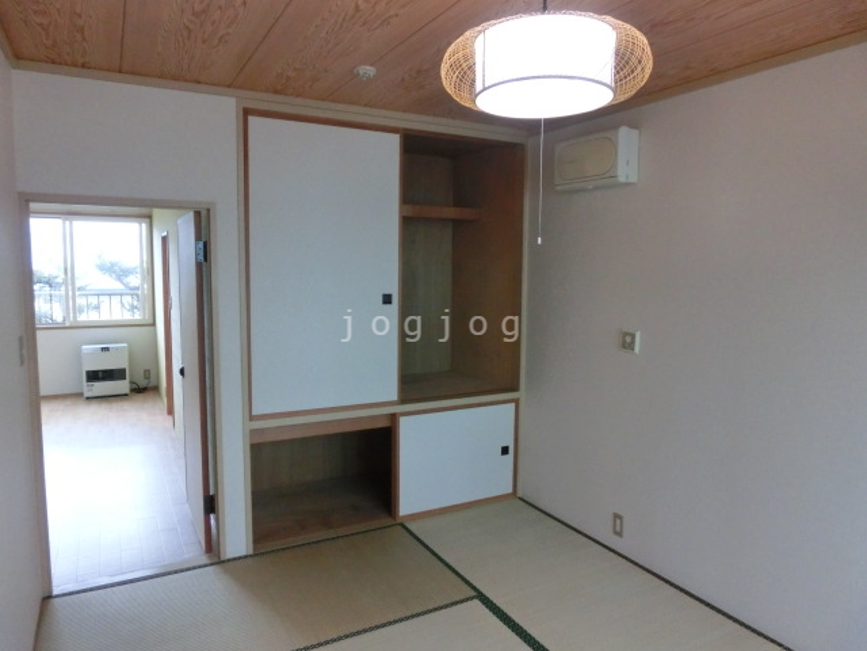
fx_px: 601
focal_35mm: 24
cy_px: 326
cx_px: 434
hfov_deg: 71.6
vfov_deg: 56.8
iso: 500
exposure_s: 1/125
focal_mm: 4.24
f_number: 3
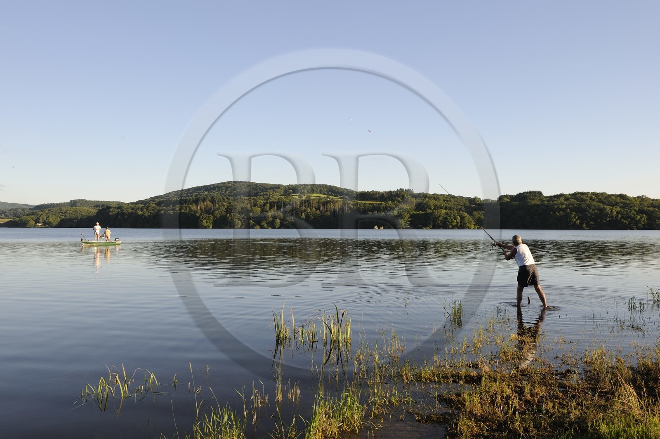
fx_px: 568
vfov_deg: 42.3
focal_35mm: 31
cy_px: 220
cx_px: 330
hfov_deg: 60.3
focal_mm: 31
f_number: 10
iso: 200
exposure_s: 1/160
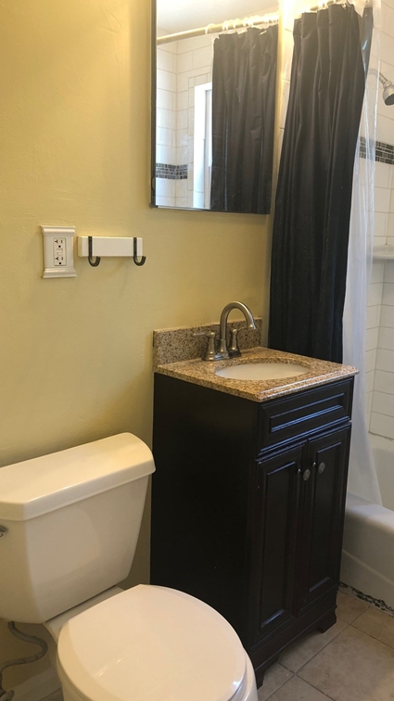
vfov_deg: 62.6
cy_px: 348
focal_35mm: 31
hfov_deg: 37.6
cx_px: 240
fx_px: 576
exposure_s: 1/20
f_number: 1.8
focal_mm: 3.99
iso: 32
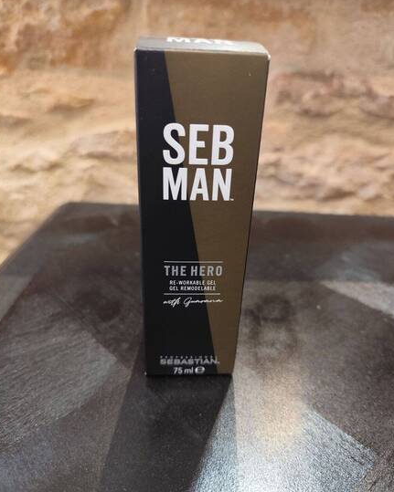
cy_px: 255
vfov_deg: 68.1
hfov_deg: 56.8
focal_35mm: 25
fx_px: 365
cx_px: 199
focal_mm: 6.19
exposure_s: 1/50
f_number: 1.65
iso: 800
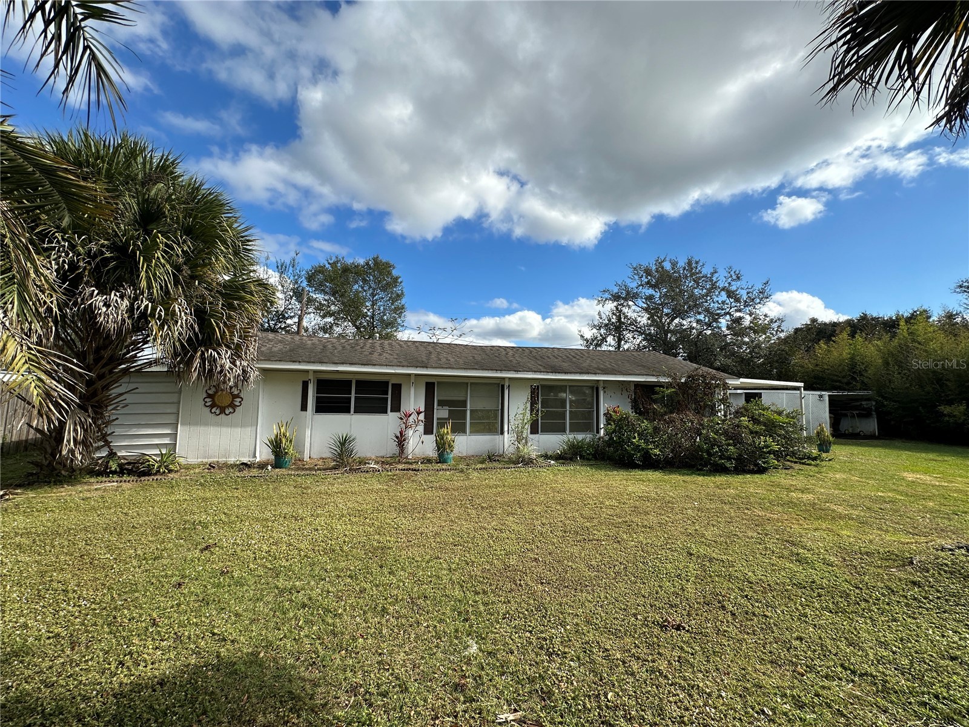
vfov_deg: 85.7
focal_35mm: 14
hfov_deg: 102.1
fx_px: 392
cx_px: 484
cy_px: 364
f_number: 2.2
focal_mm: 2.22
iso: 50
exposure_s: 1/2020
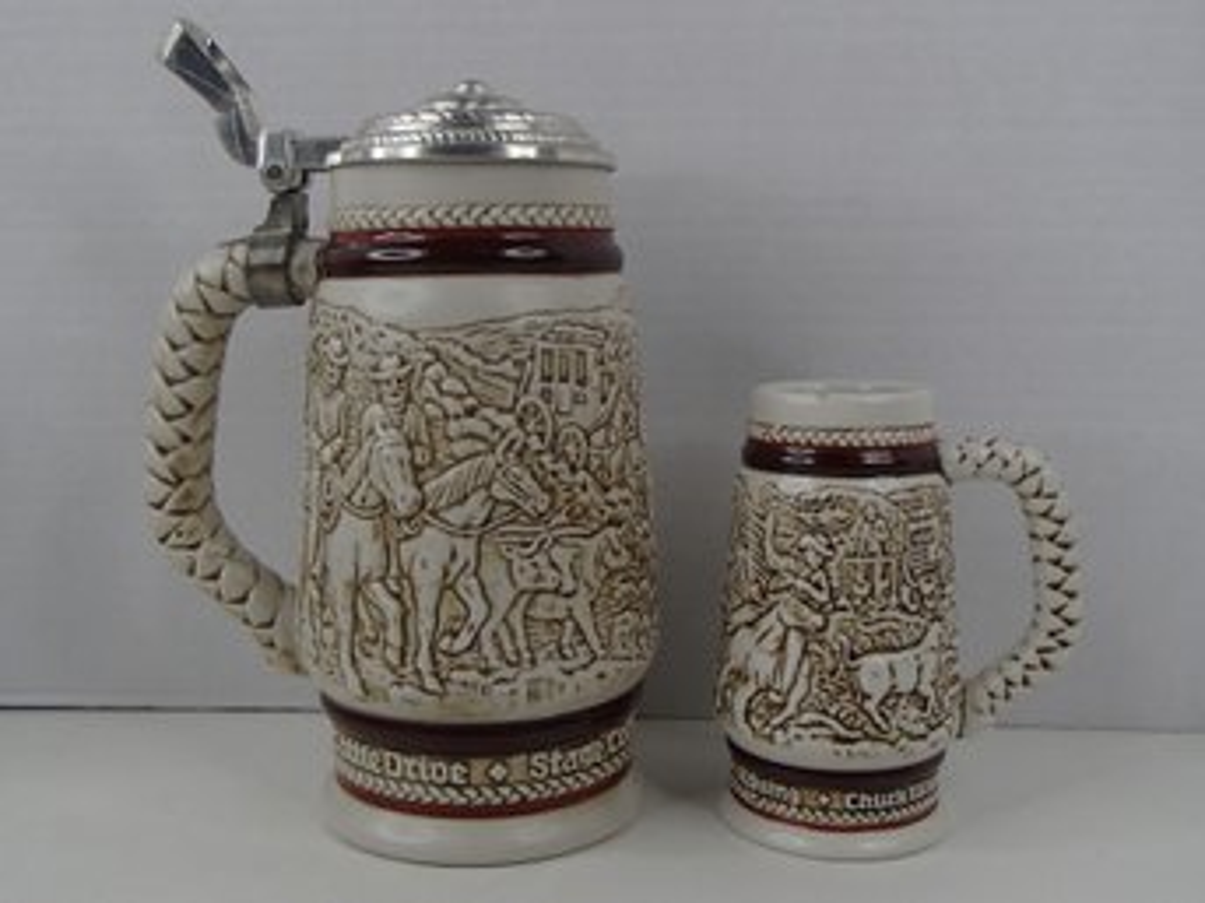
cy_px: 452
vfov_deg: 38.6
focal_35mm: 37
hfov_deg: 50.2
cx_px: 602
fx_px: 1288
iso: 160
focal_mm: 6.64
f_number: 4.7
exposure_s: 1/160
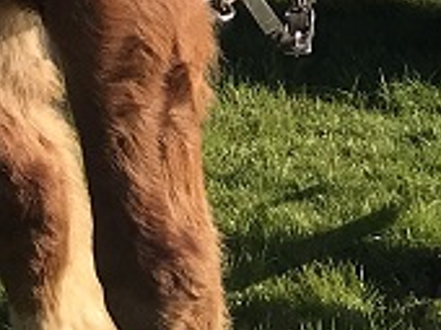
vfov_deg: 6.6
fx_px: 2519
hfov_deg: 9.9
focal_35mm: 198
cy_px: -790
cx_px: -70
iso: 20
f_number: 1.8
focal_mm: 3.99
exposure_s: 1/1294
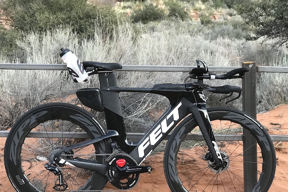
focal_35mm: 77
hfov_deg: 26.3
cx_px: 121
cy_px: 128
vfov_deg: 17.7
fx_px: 616
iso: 40
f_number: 2.8
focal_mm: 6.6
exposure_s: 1/60
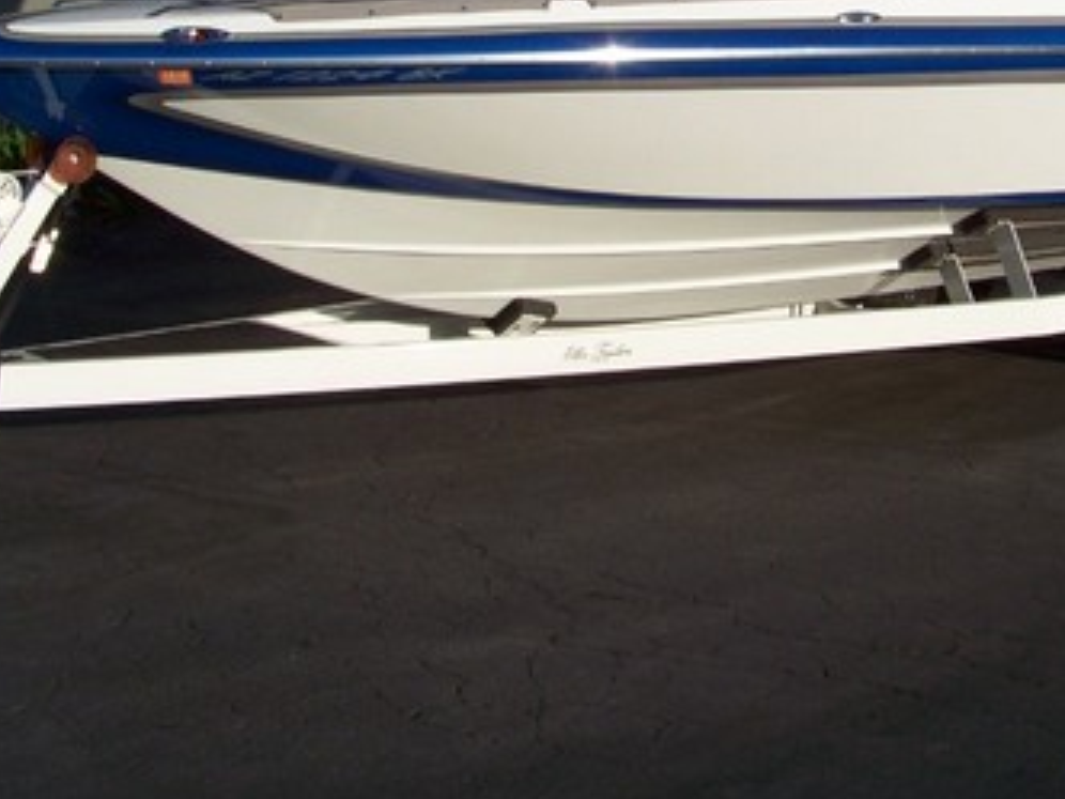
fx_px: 2338
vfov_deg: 19.1
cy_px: 82
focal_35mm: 76
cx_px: 763
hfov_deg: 25.4
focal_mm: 5.85
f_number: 4
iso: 72
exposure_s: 1/800
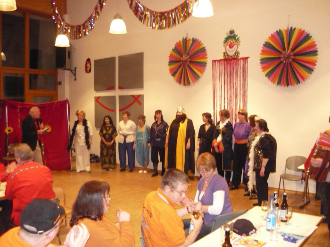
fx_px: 315
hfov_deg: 55.4
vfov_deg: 42.9
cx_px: 165
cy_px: 124
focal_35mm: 33
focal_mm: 5.5
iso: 640
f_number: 2.8
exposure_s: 1/30
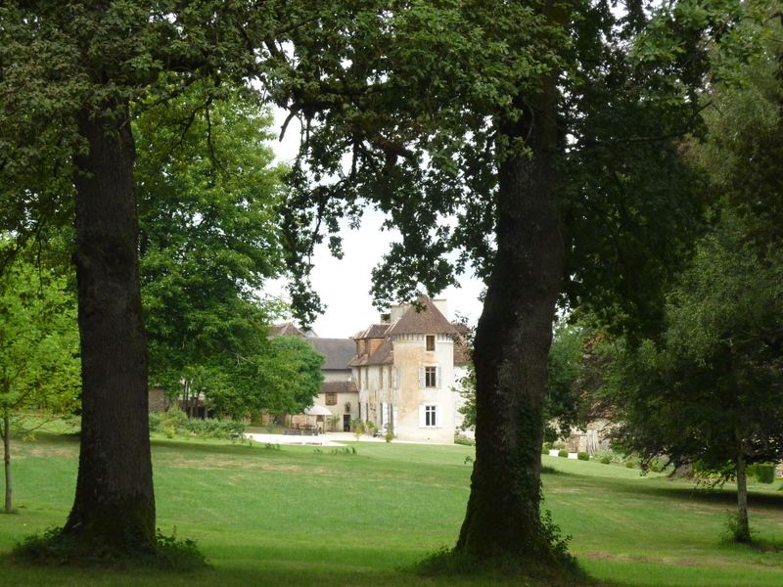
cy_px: 294
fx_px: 2036
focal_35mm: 90
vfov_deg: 16.4
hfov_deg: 21.8
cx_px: 392
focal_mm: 14.7
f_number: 4.3
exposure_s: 1/320
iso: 160
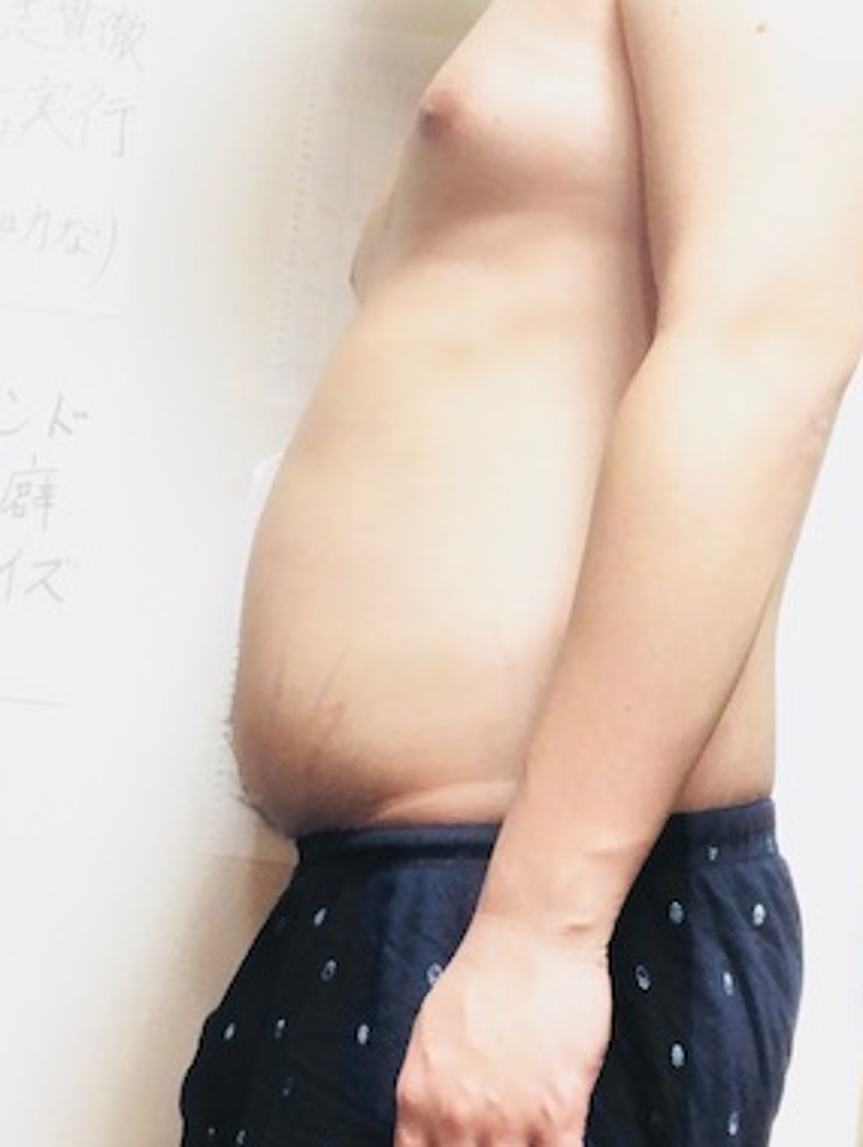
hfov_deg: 27.0
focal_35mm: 54
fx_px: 1792
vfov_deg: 35.1
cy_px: 787
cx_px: 510
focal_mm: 2.87
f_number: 2.2
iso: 250
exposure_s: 1/50
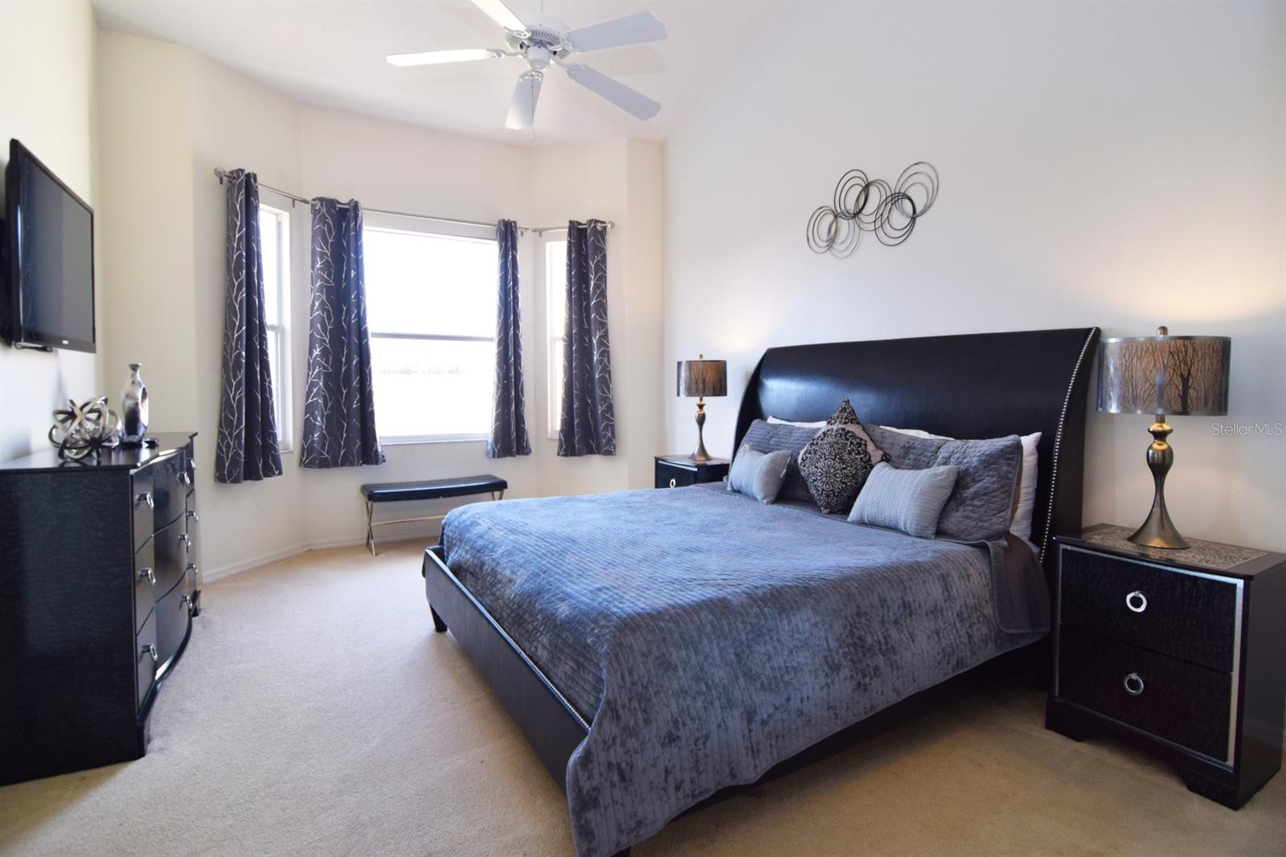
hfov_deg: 95.0
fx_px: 589
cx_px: 643
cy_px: 428
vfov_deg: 72.0
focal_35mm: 16
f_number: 4.5
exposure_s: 1/80
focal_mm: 11
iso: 400
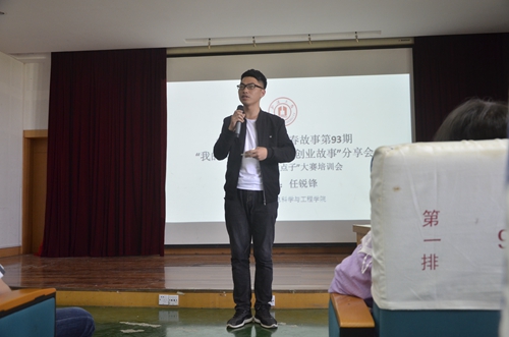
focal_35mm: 38
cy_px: 168
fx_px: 529
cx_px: 254
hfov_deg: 51.4
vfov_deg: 35.3
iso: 800
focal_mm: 25
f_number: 4
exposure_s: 1/50
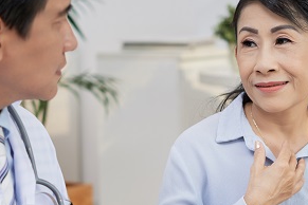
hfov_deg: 12.4
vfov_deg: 8.3
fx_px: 1412
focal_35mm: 165
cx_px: 227
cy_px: 171
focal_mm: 60
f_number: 2.8
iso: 71
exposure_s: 1/250
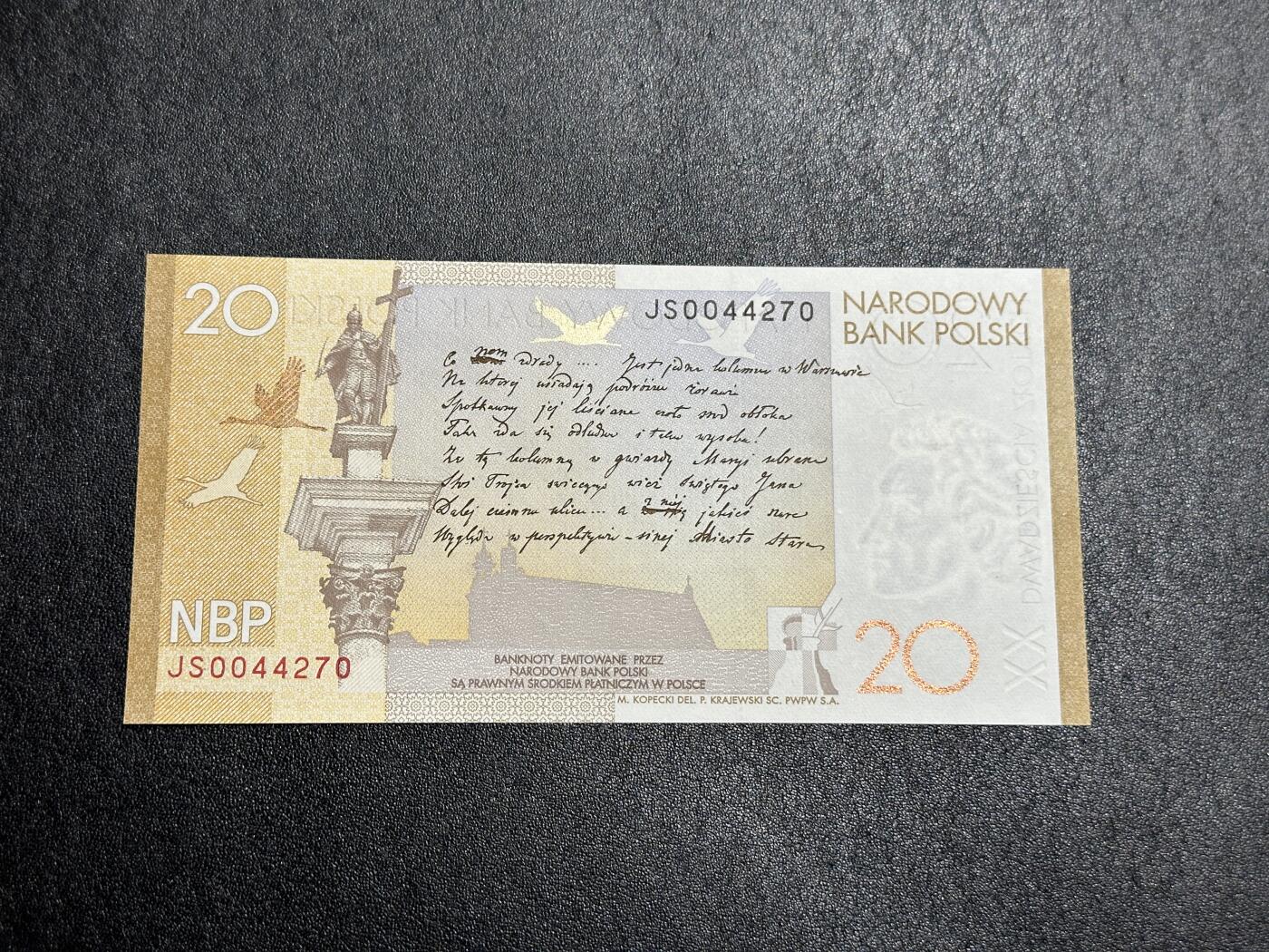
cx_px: 634
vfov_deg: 30.3
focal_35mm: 48
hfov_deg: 39.7
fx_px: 1760
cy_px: 476
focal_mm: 6.86
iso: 100
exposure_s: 1/50
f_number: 1.78
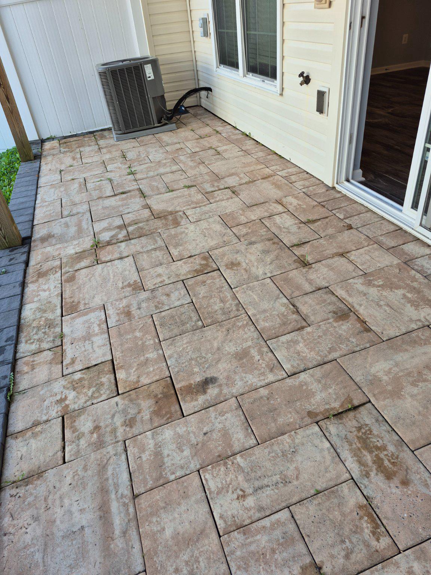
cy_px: 288
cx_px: 216
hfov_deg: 58.9
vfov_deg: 73.9
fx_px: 382
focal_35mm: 23
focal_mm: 5.4
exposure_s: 1/126
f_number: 1.8
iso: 25
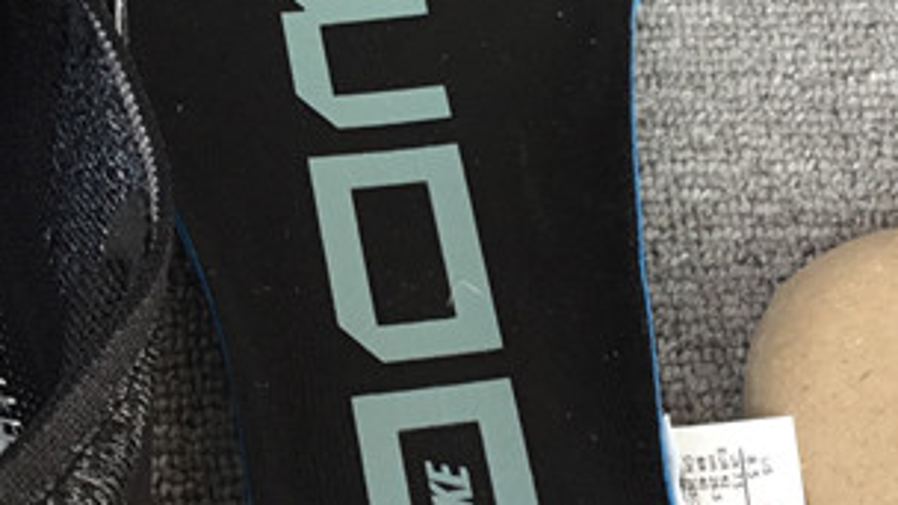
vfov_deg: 12.1
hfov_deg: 21.2
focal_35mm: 100
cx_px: 275
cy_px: 126
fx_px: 2381
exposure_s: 1/50
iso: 25
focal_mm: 3.3
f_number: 2.4
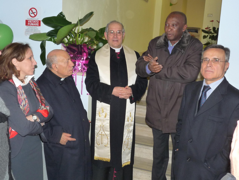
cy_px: 90
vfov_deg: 36.8
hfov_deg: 47.9
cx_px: 120
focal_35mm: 39
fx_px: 269
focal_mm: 4.8
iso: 250
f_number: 2.8
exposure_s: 1/60
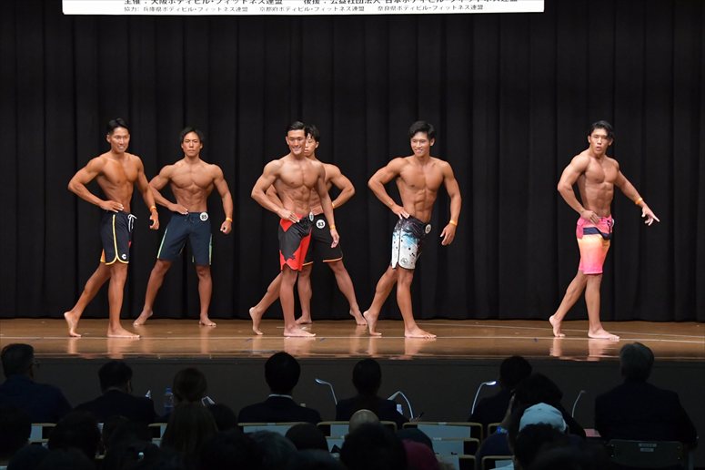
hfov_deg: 16.7
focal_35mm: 123
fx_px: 2408
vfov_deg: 11.1
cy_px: 235
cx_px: 352
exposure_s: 1/400
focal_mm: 82
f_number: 5.6
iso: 6400
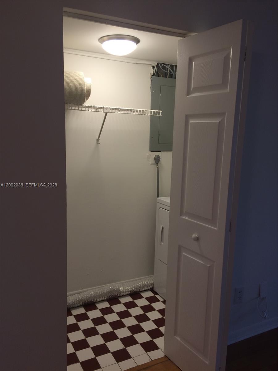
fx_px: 311
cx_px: 139
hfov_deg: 48.2
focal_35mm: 29
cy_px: 186
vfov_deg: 61.7
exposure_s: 1/30
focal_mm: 4.15
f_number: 2.2
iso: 40
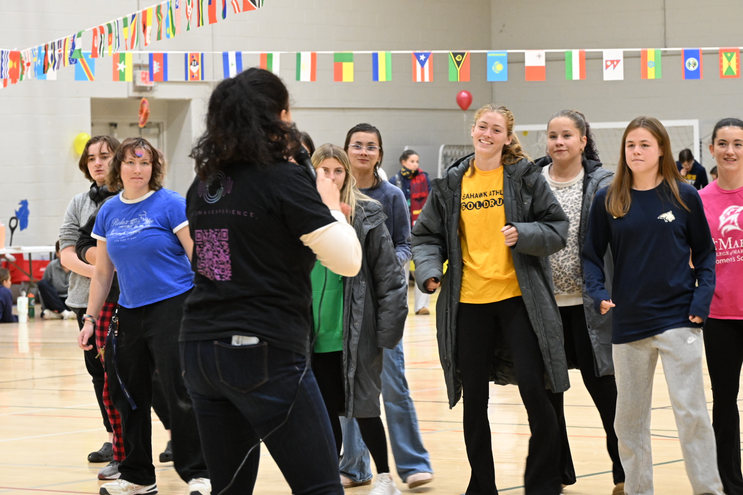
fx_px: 2992
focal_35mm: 145
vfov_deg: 9.5
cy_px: 248
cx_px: 372
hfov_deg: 14.2
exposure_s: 1/80
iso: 6400
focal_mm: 145
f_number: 10
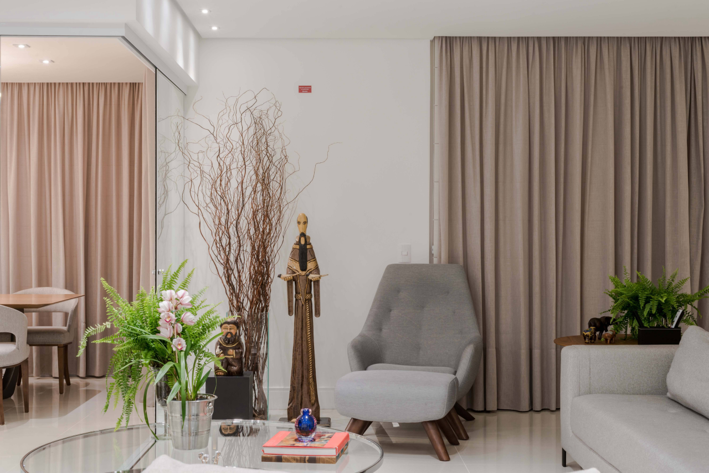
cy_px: 236
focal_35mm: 50
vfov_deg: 27.0
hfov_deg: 39.6
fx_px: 985
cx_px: 354
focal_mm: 50
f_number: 13
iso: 100
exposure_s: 2.5
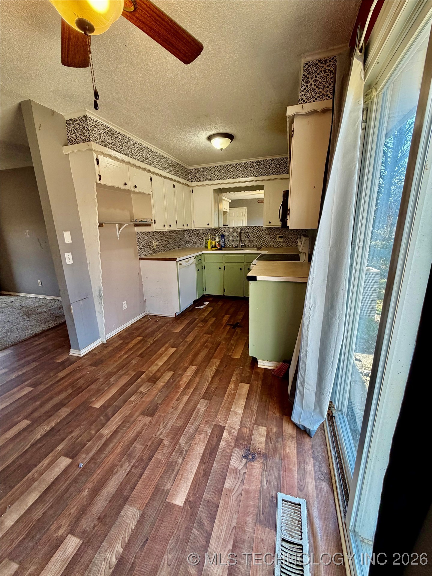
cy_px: 288
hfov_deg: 85.7
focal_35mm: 14
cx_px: 216
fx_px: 233
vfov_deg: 102.1
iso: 160
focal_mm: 2.22
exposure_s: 1/120
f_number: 2.2
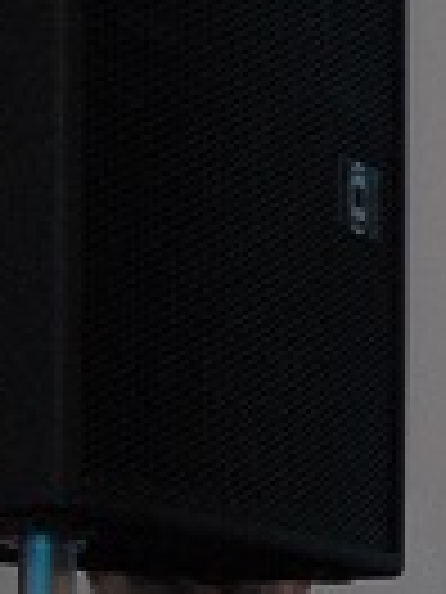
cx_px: 1714
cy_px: 992
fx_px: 3779
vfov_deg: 8.7
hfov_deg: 5.8
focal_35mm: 220
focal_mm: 26
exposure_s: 1/60
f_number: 6.7
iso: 800
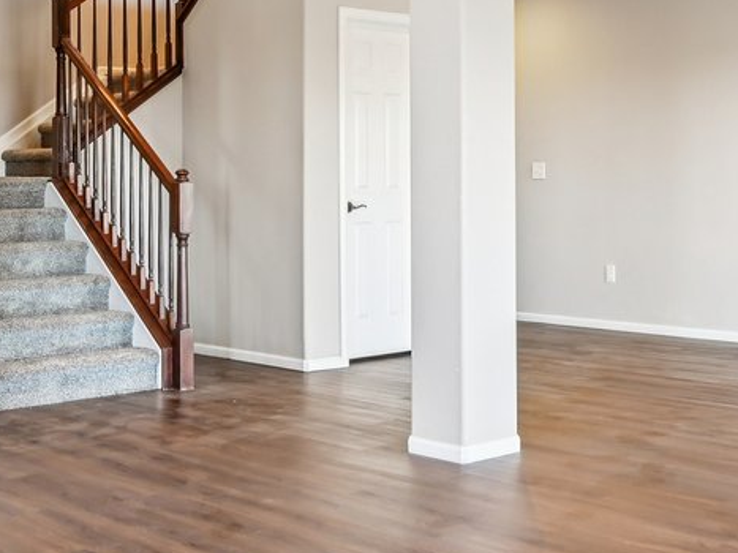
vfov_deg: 24.6
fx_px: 1258
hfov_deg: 32.5
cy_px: 162
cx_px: 488
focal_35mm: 59
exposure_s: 1/8
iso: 400
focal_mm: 14
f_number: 10
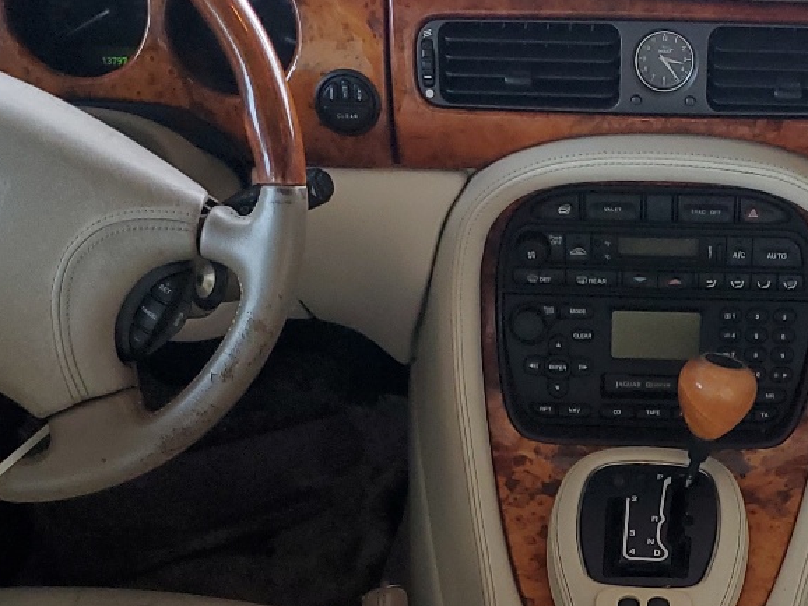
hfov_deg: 26.5
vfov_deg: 19.8
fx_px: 1680
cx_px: 656
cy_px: 613
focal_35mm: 72
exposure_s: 1/120
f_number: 1.5
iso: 90
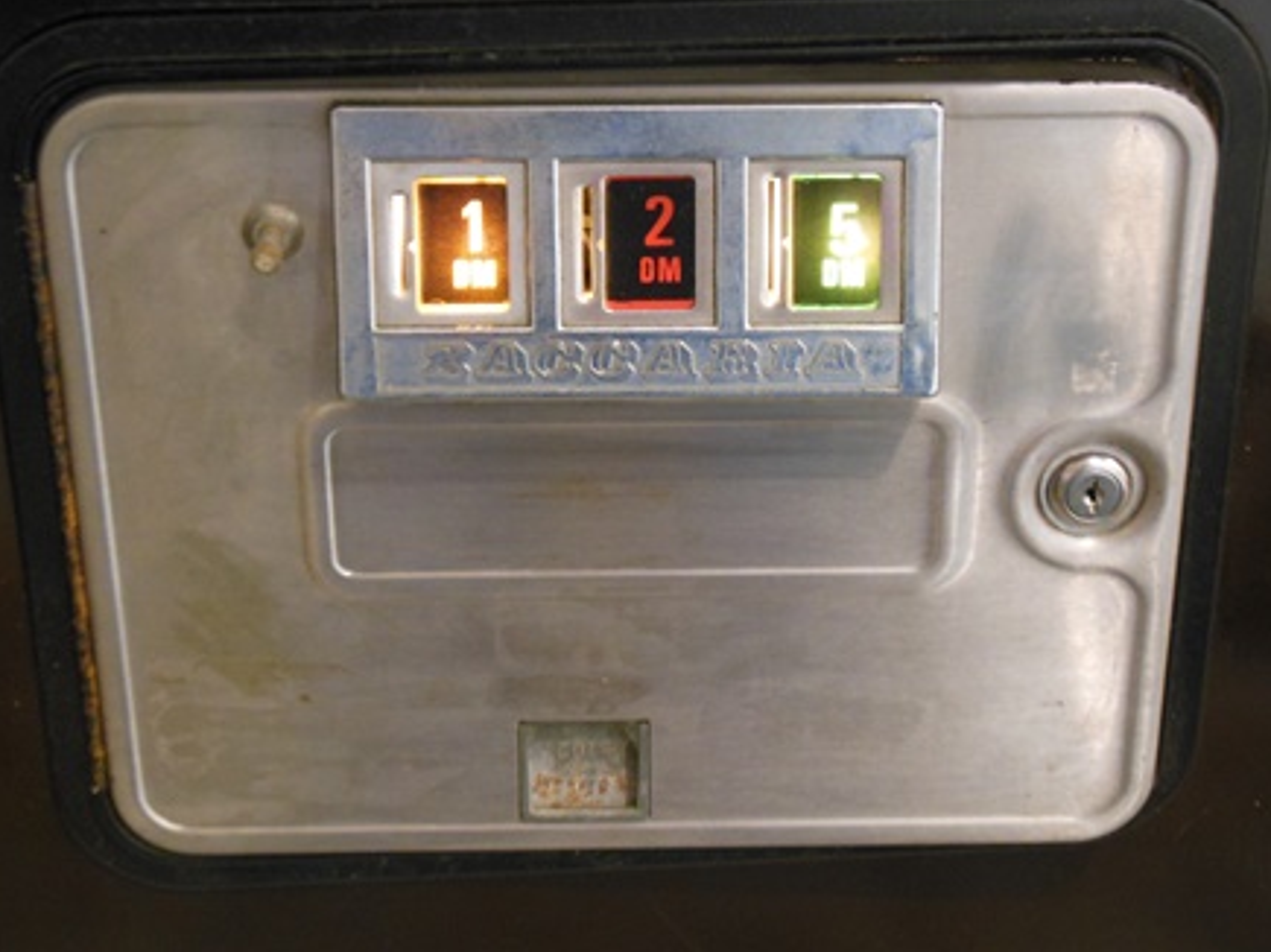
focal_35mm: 68
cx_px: 622
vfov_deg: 21.6
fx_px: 2496
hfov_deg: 28.6
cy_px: 467
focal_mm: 11.7
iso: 800
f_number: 4.3
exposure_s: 1/3
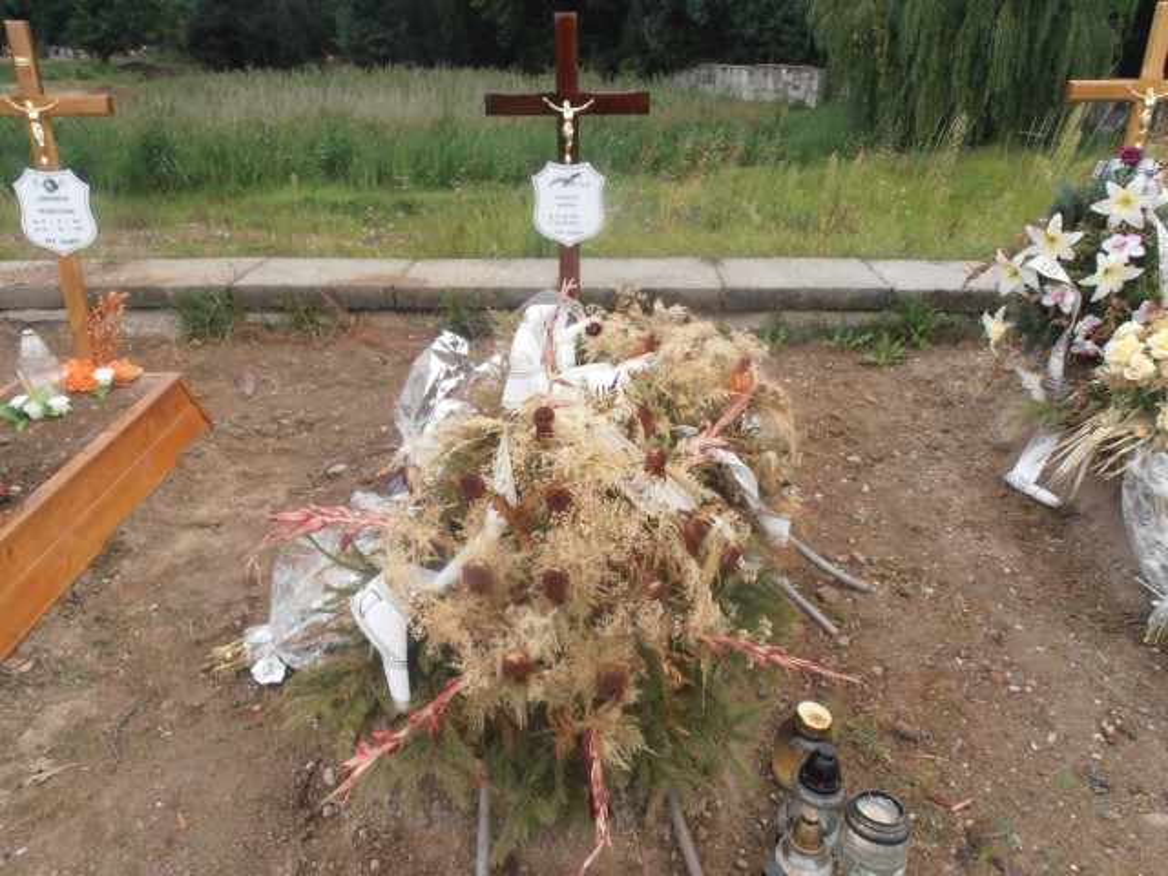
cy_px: 438
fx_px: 810
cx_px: 584
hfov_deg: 71.6
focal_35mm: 24
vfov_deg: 56.8
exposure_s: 1/80
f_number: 7.9
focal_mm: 4.2
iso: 80
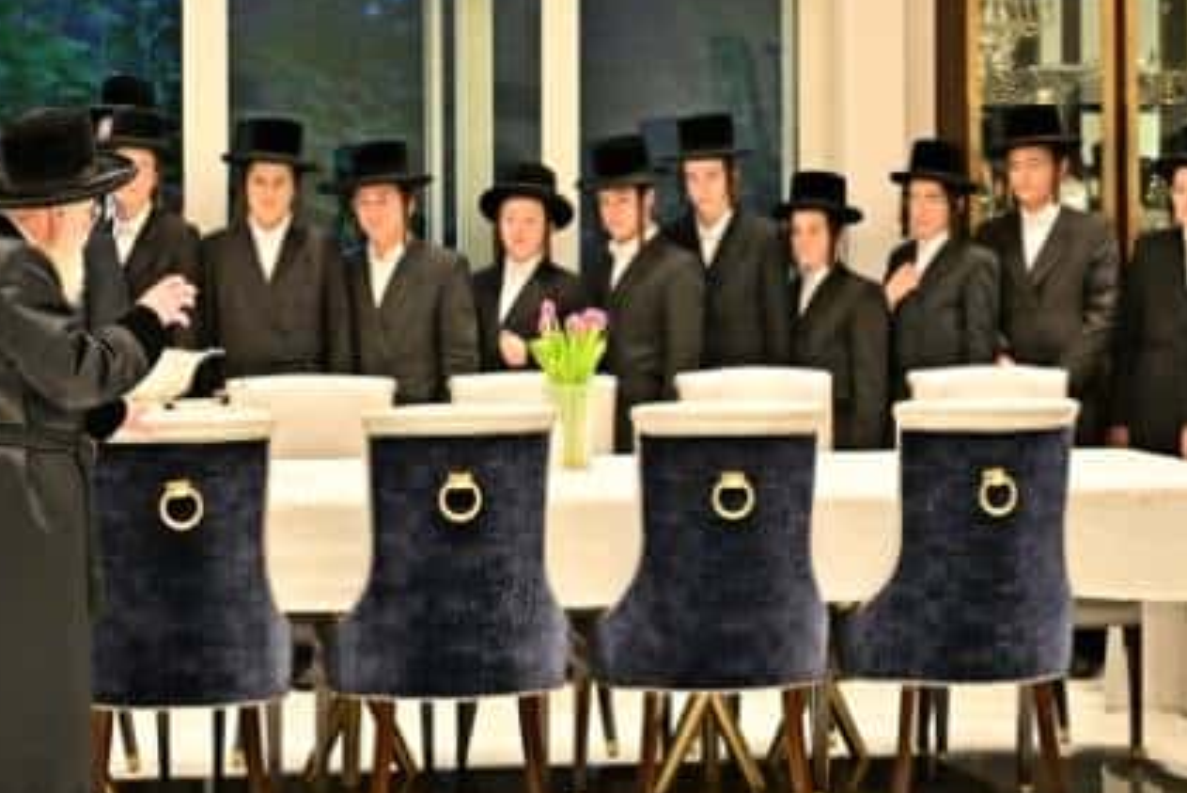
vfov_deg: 10.6
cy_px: 301
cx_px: 857
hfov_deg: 15.8
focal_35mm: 129
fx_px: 4255
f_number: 4
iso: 1000
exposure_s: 1/160
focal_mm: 53
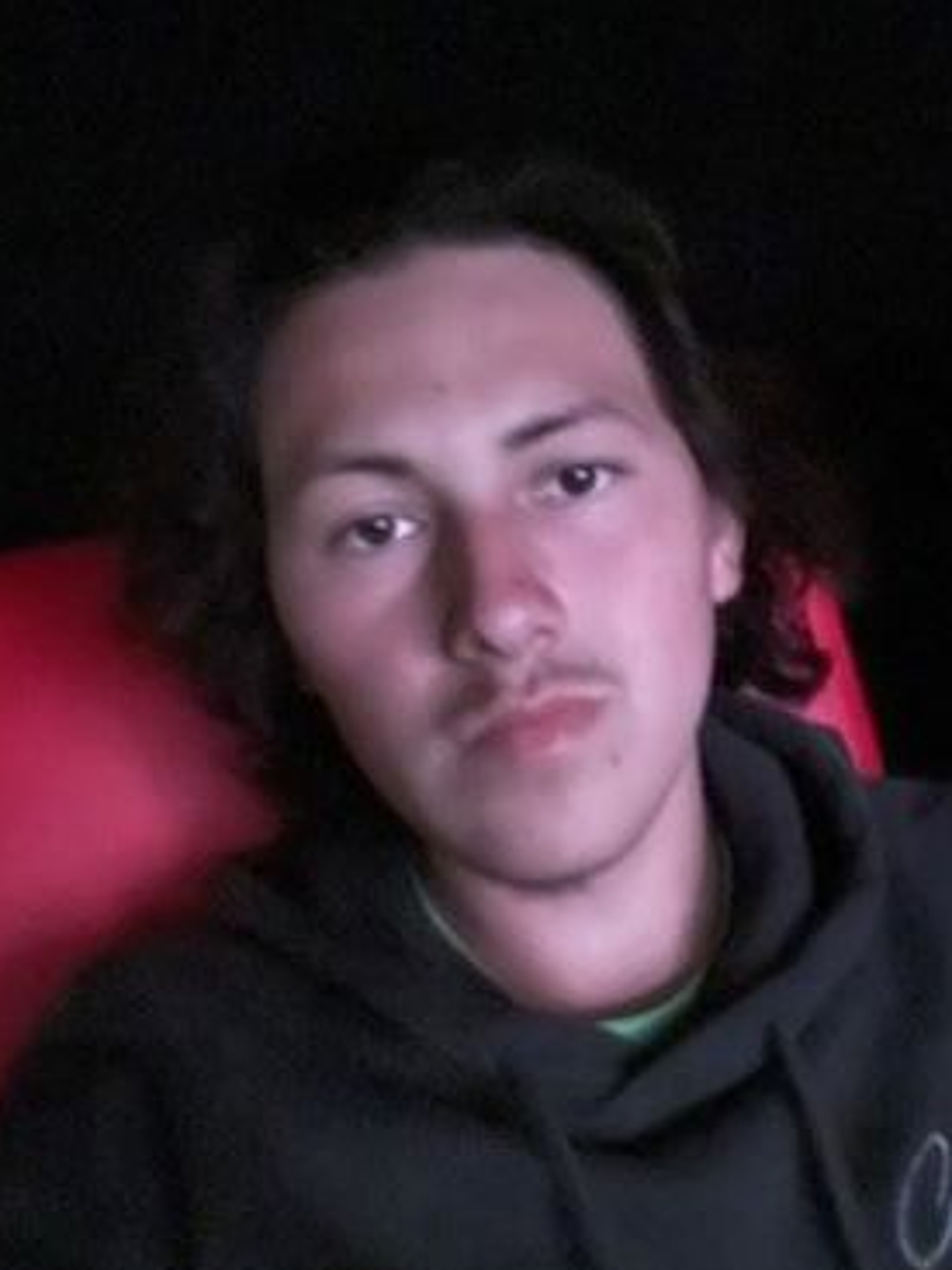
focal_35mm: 36
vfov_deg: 51.3
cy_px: 699
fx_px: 1321
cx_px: 557
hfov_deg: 39.5
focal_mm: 2.71
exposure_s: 1/4
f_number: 2.2
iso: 6400
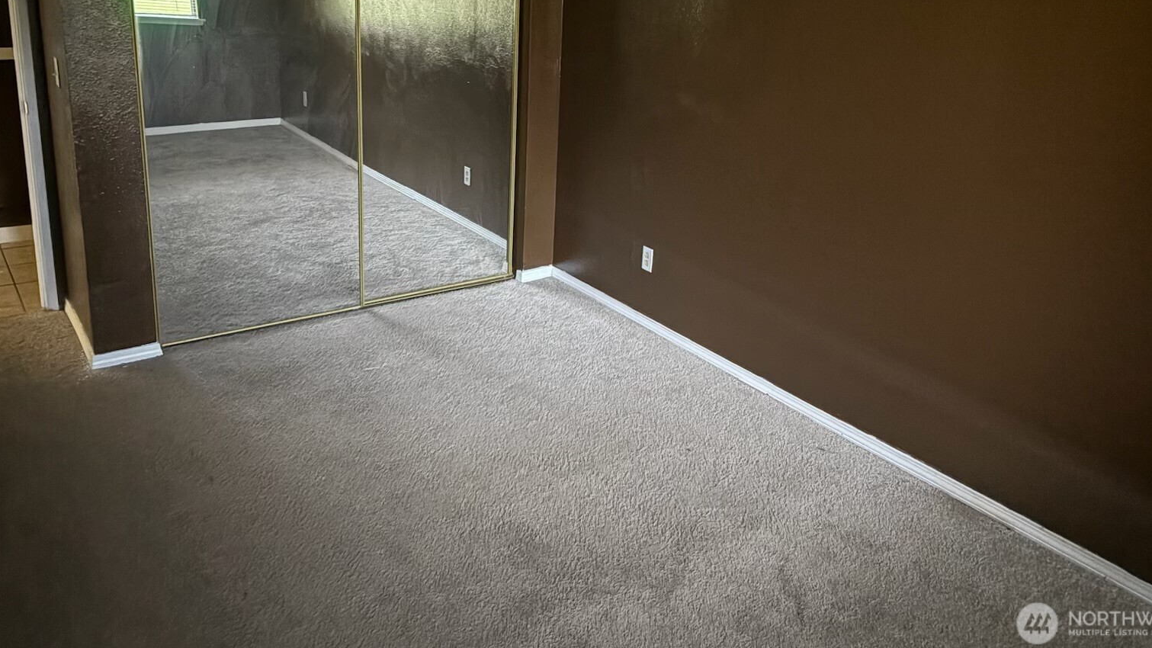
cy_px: 197
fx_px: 916
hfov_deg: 64.3
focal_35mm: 30
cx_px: 605
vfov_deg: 38.3
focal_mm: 5.96
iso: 1000
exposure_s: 1/15
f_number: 1.6
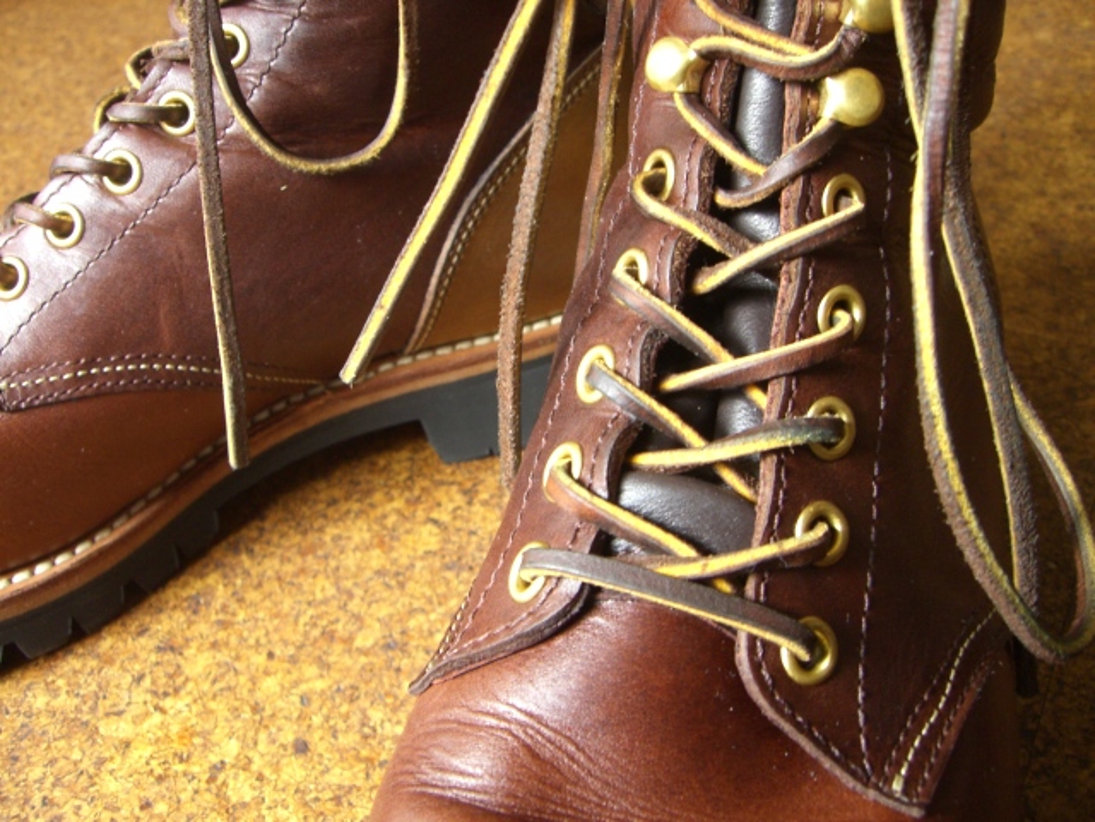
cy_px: 411
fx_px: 1202
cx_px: 548
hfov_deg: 49.0
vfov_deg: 37.7
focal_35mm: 38
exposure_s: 1/10
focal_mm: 6.2
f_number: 2.7
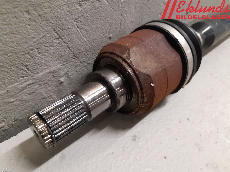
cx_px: 115
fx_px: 173
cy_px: 86
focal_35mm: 26
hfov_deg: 67.3
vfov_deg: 53.1
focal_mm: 3.93
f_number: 1.7
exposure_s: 1/50
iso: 250
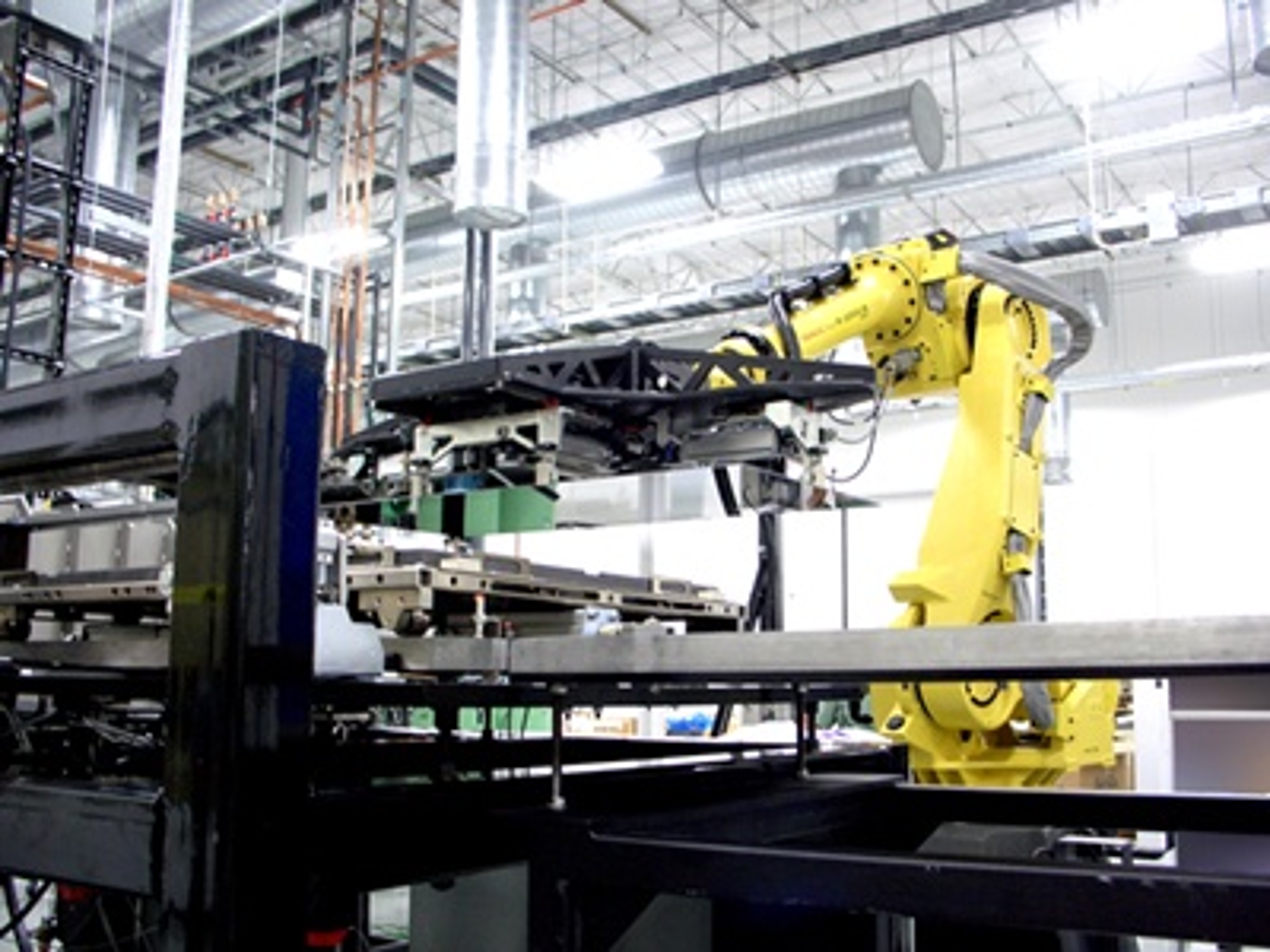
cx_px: 635
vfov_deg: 42.9
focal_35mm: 33
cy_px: 476
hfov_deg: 55.4
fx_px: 1211
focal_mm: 7.1
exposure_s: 1/15
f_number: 2.8
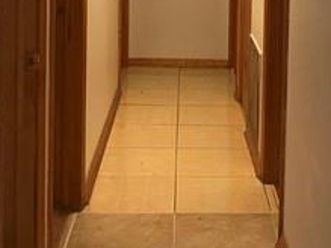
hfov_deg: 25.6
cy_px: -47
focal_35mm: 76
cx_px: 201
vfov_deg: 18.4
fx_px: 726
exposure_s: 1/60
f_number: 1.6
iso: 320
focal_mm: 4.2
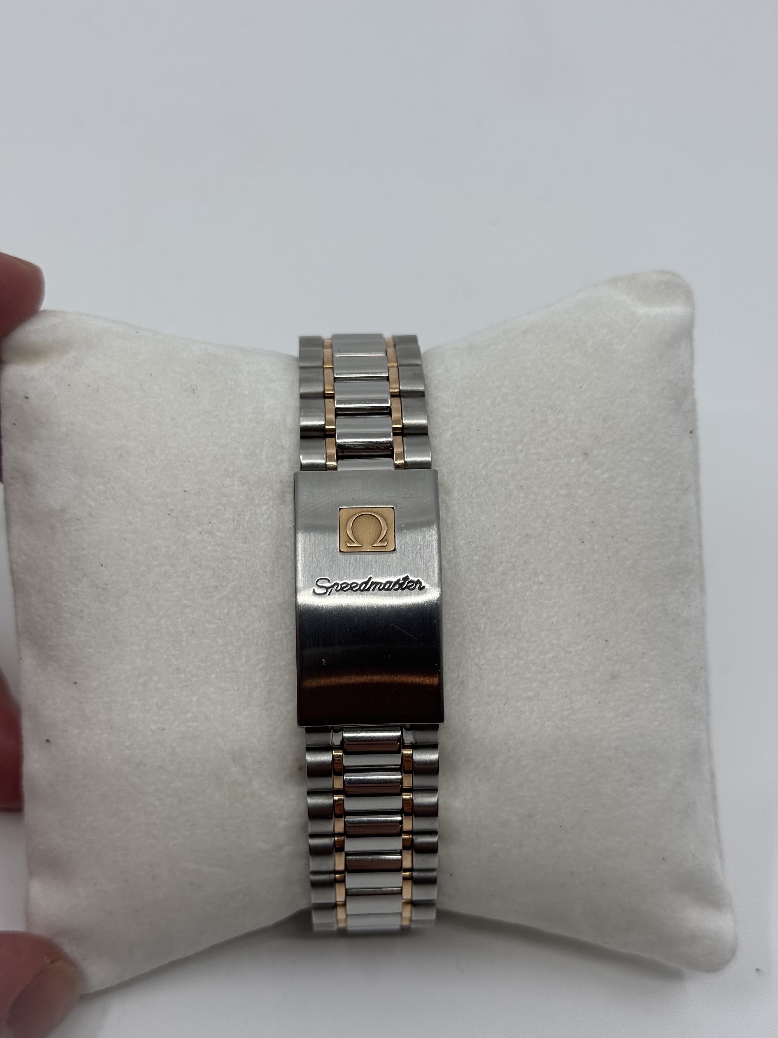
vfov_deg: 39.7
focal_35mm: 48
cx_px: 389
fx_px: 1438
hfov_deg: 30.3
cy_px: 519
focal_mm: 6.76
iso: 64
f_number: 1.78
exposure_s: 1/488
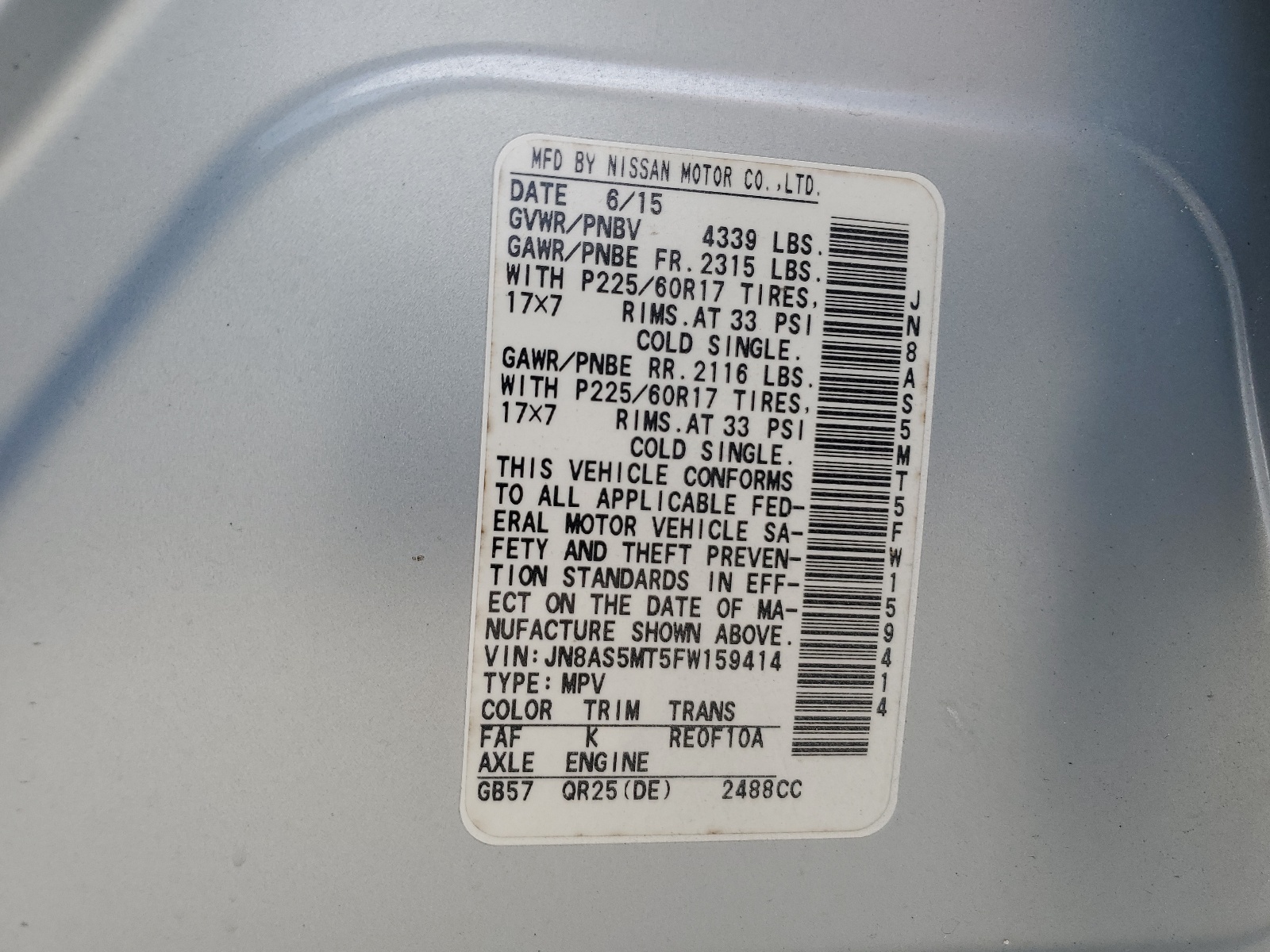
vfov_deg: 53.1
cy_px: 476
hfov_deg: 67.3
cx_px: 635
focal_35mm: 26
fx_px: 954
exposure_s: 1/435
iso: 50
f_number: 1.5
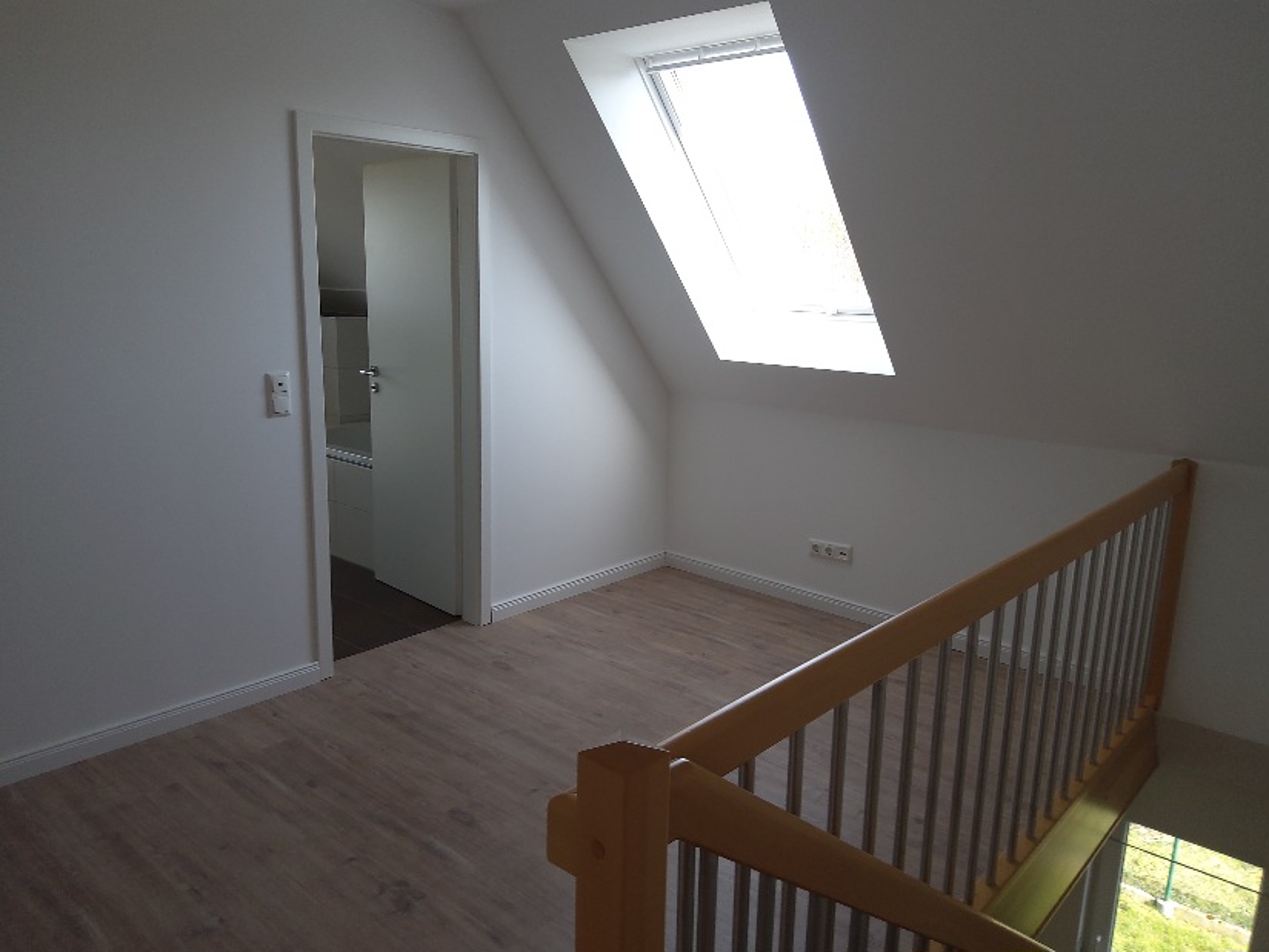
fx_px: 953
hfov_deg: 67.3
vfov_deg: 53.1
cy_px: 476
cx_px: 634
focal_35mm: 26
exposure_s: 1/100
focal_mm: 3.08
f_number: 2
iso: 50
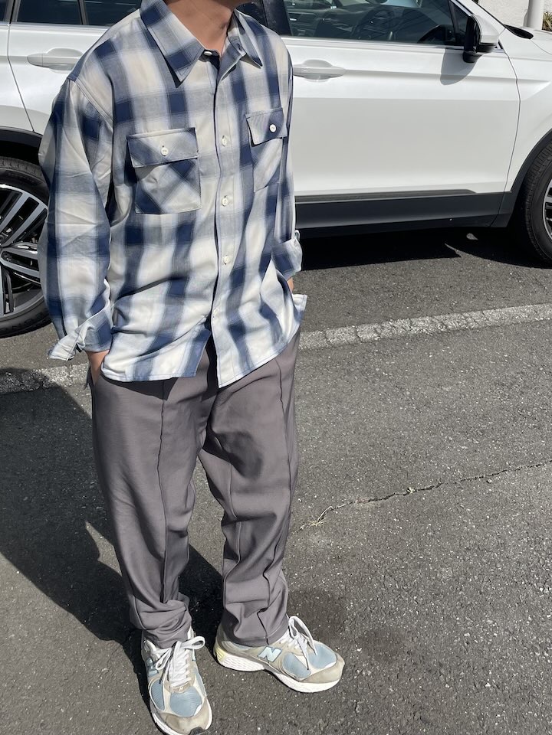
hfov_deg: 53.1
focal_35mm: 26
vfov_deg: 67.3
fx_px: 553
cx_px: 276
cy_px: 368
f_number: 1.6
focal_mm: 4.2
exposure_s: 1/9091
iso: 50
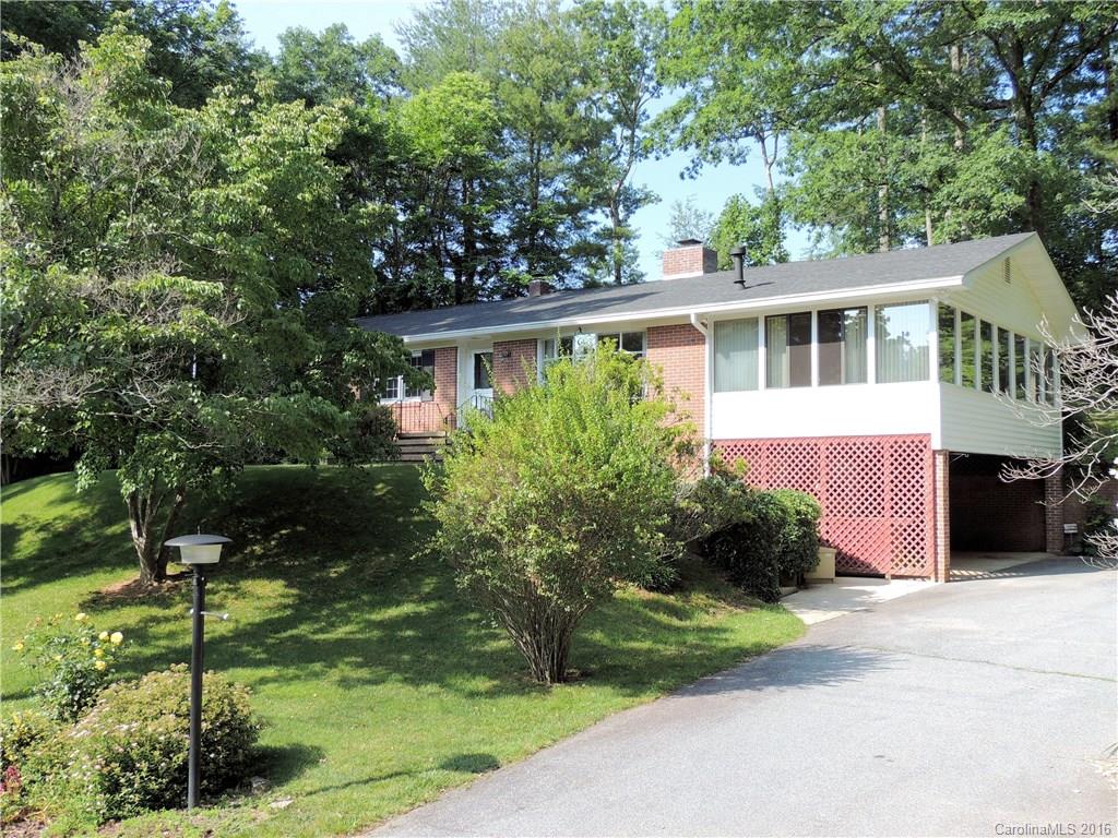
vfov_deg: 42.9
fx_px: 1066
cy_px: 419
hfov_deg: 55.4
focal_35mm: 33
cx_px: 559
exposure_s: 1/400
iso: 100
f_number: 3.2
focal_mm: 5.8
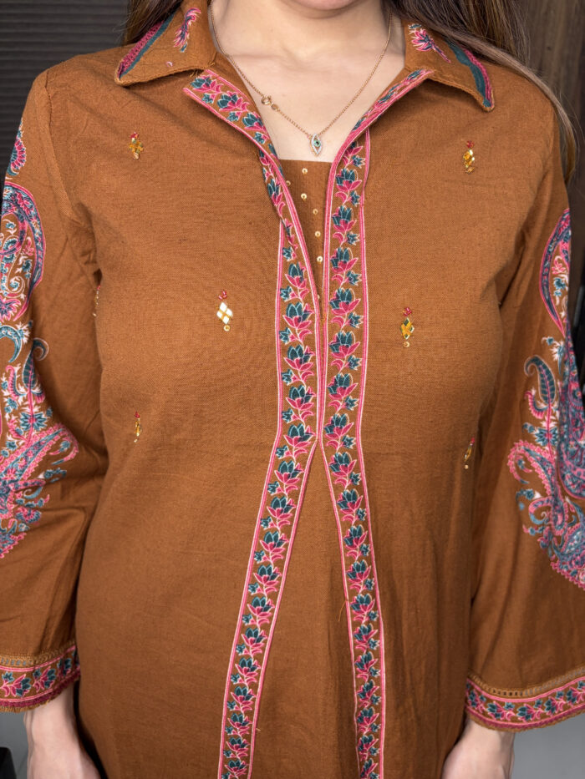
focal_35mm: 26
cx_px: 292
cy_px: 390
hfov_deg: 53.1
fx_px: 586
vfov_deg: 67.3
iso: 80
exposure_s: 1/50
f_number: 1.6
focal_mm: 5.96
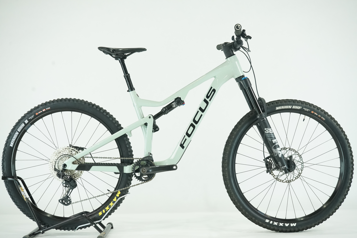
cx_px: 178
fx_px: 575
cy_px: 119
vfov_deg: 23.4
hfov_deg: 34.5
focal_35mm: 58
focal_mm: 58
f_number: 7.1
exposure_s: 1/200
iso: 2500
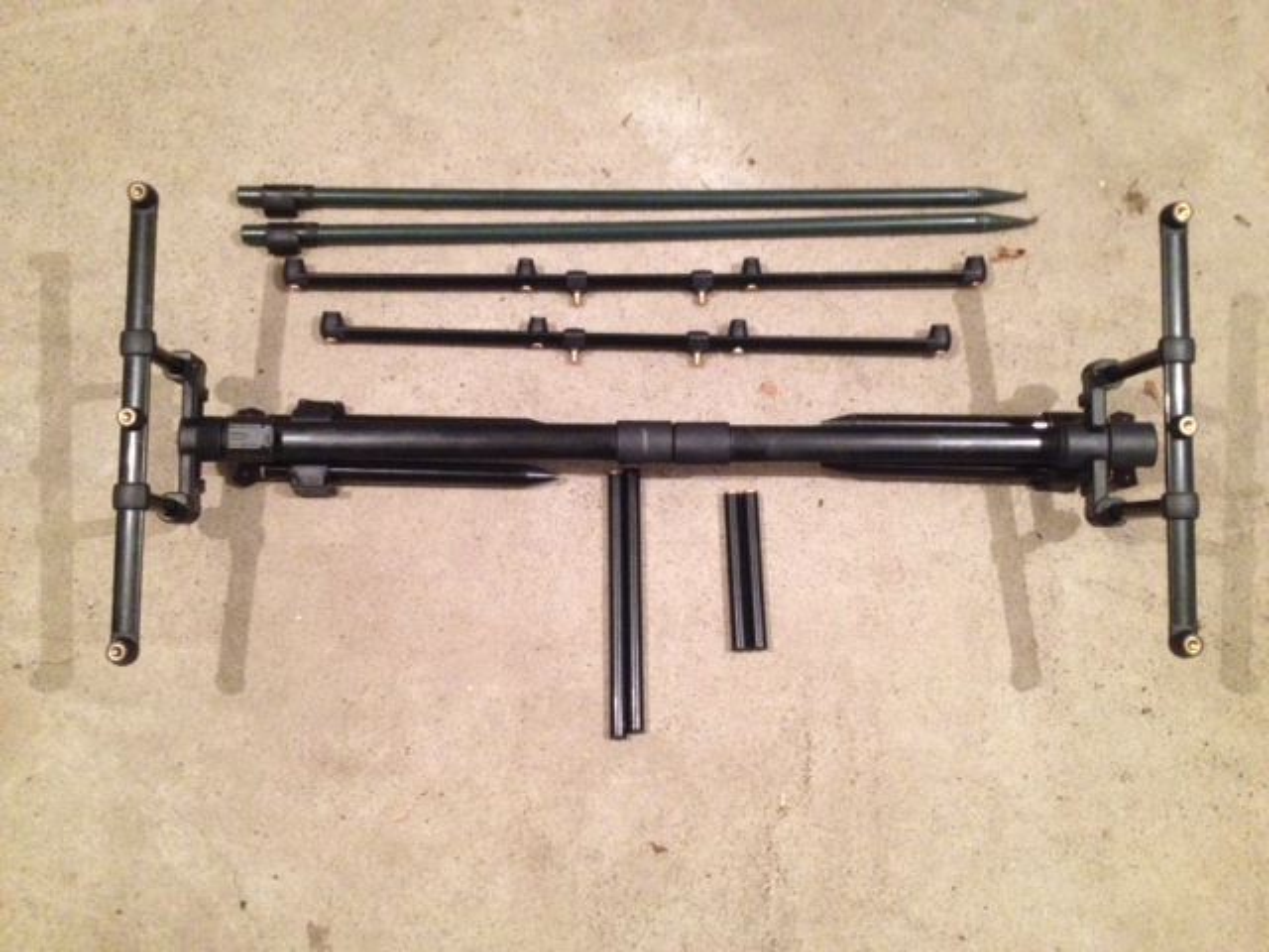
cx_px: 634
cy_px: 476
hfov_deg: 52.6
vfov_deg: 40.7
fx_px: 1283
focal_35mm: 35
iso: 500
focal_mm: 4.28
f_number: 2.4
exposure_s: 1/15
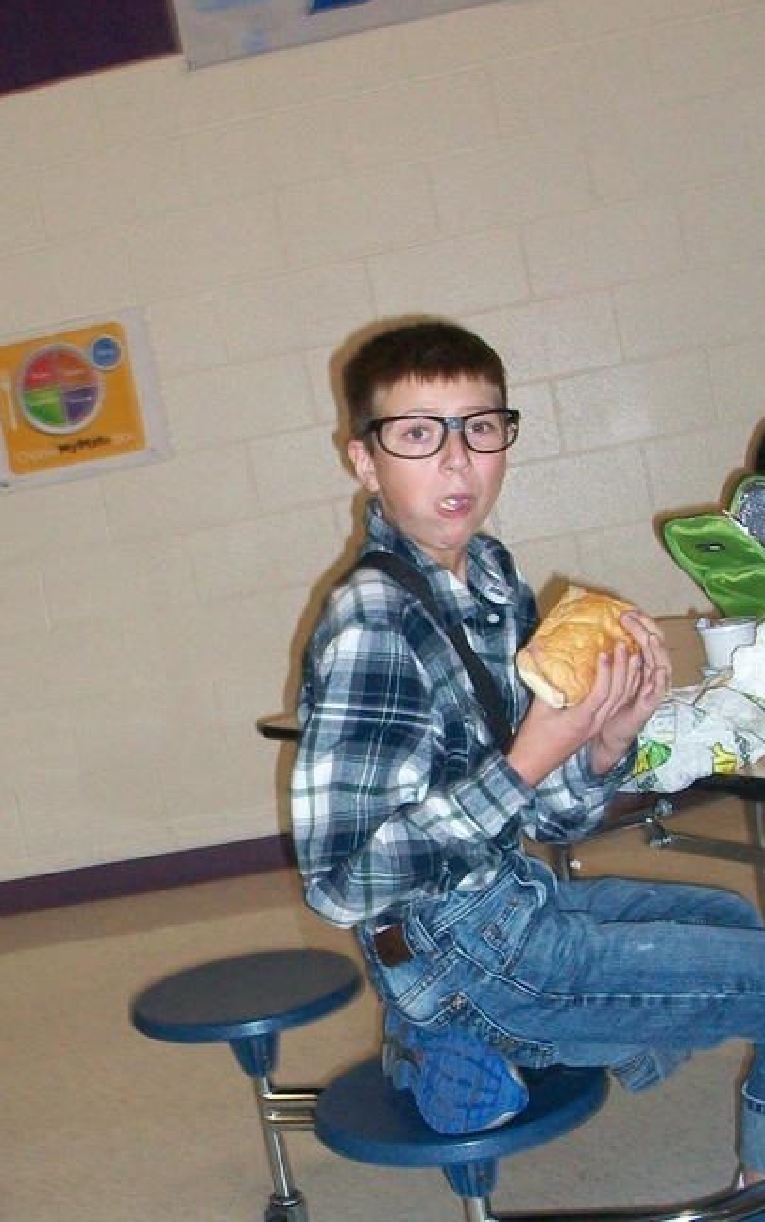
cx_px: 227
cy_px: 799
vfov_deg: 35.4
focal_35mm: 57
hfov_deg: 22.6
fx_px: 1899
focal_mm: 5.7
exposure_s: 1/60
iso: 160
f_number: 2.8
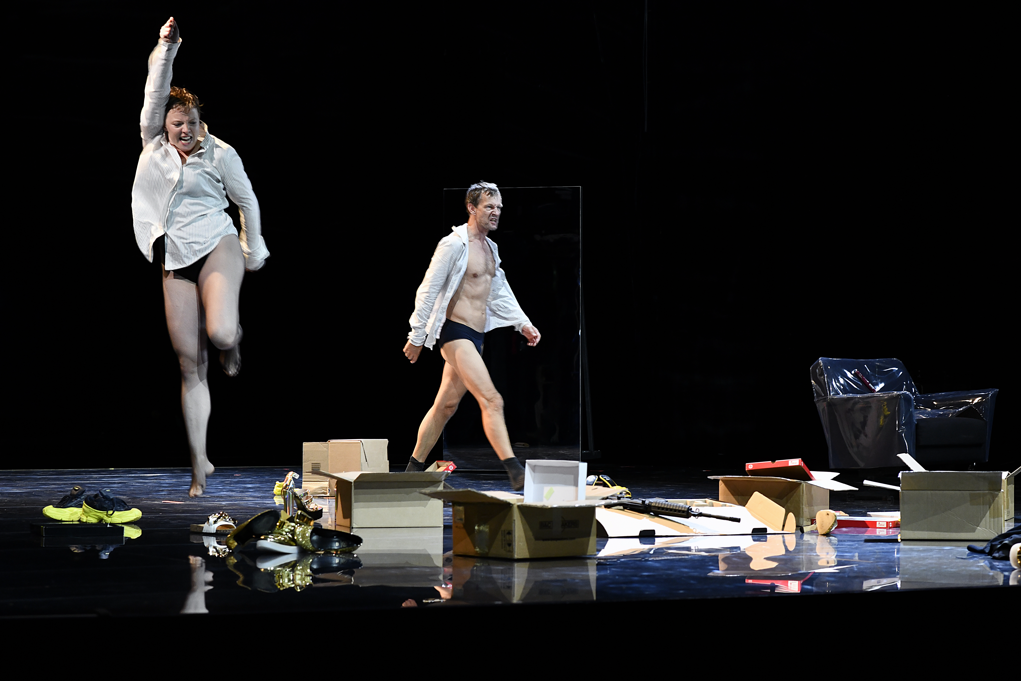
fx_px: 2410
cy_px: 340
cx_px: 510
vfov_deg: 16.1
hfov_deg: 23.9
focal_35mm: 85
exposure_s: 1/100
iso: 1600
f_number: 6.3
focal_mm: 85
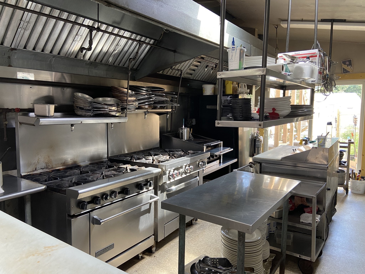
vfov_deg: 53.1
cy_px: 137
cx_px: 182
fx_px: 274
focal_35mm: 26
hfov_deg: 67.3
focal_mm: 4.25
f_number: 1.8
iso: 160
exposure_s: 1/60
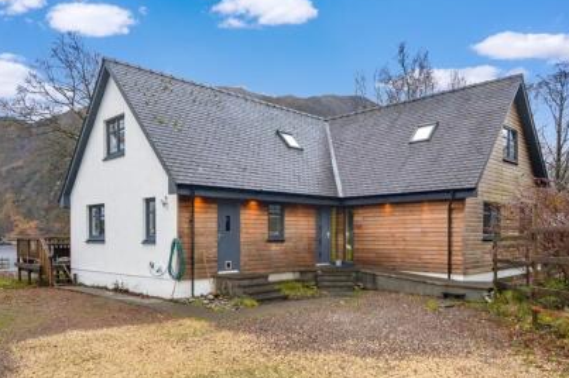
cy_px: 180
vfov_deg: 48.5
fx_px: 420
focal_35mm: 27
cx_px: 282
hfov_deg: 68.2
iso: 3200
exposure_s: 1/250
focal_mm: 15
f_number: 11
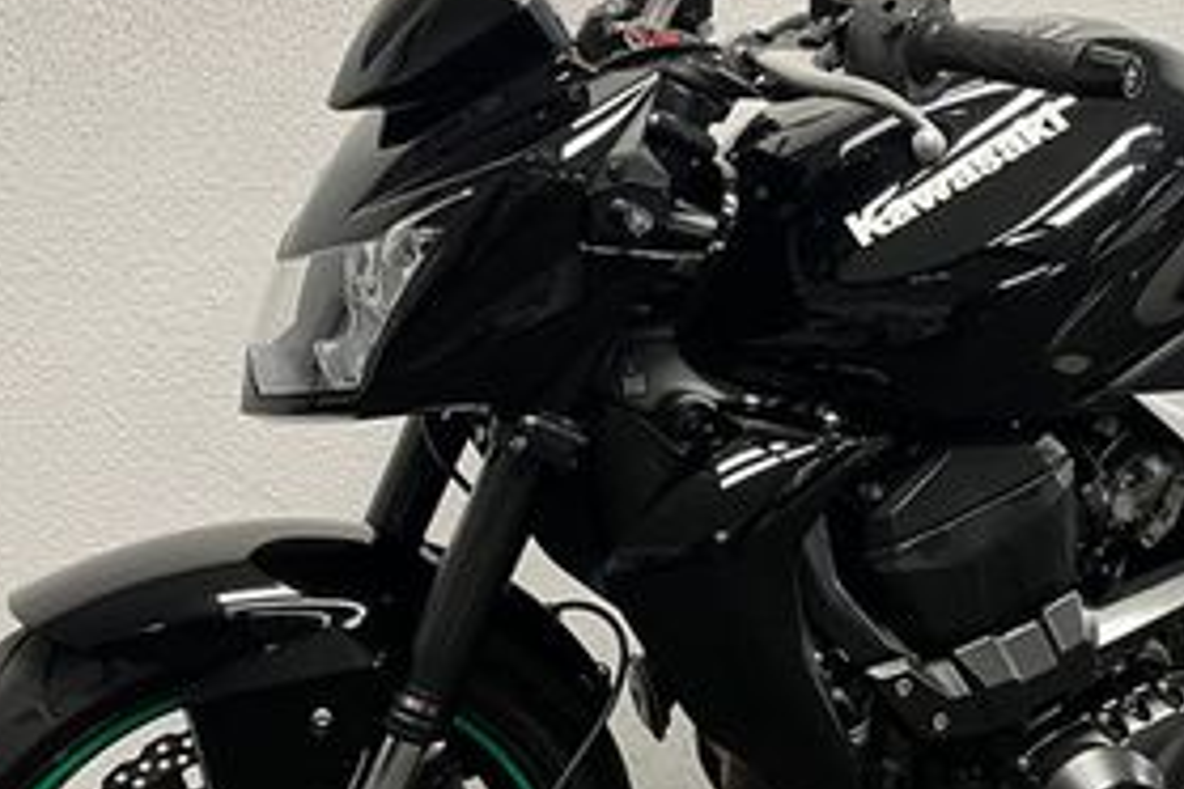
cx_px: 883
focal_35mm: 62
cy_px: 543
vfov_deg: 21.8
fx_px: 2039
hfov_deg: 31.8
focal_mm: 5.1
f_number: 1.6
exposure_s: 1/50
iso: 125
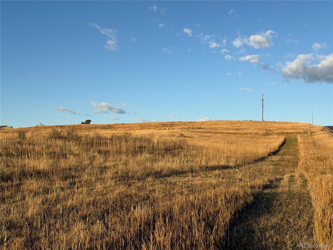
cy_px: 125
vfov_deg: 30.3
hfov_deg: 39.7
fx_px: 462
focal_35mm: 48
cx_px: 166
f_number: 1.78
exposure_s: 1/2976
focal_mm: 6.76
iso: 64
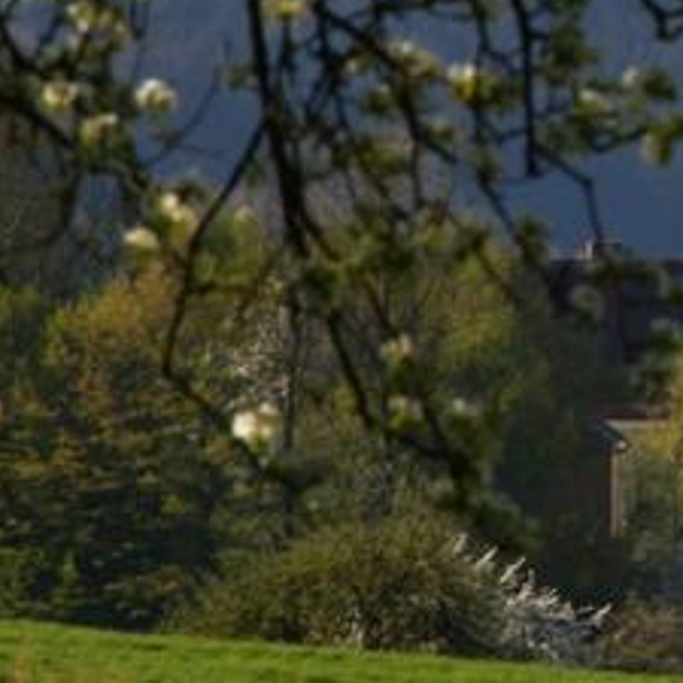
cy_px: 88
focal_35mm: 1565
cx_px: 892
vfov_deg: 1.1
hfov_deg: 1.1
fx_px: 34935
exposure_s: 1/25
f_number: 16
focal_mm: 420
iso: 100
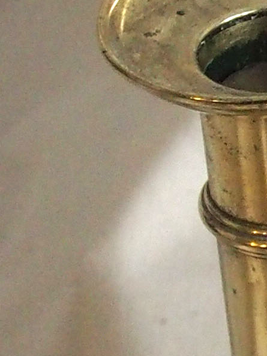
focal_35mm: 295
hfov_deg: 4.8
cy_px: 257
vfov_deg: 6.7
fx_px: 3036
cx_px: 739
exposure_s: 1/40
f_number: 4.4
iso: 1600
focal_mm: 19
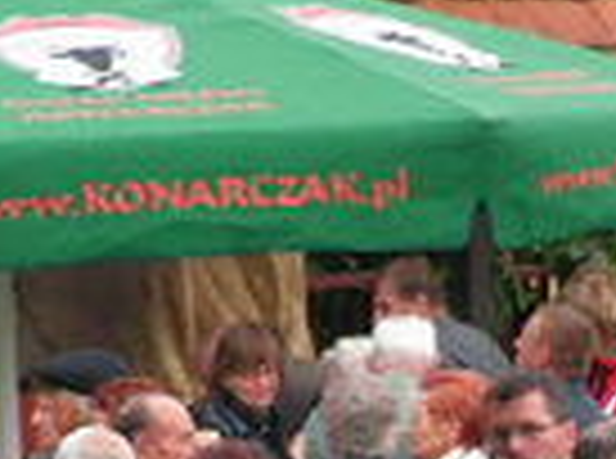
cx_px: 616
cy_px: 560
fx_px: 9354
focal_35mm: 527
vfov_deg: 2.8
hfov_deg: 3.8
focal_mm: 24
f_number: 3.4
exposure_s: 1/160
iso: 125
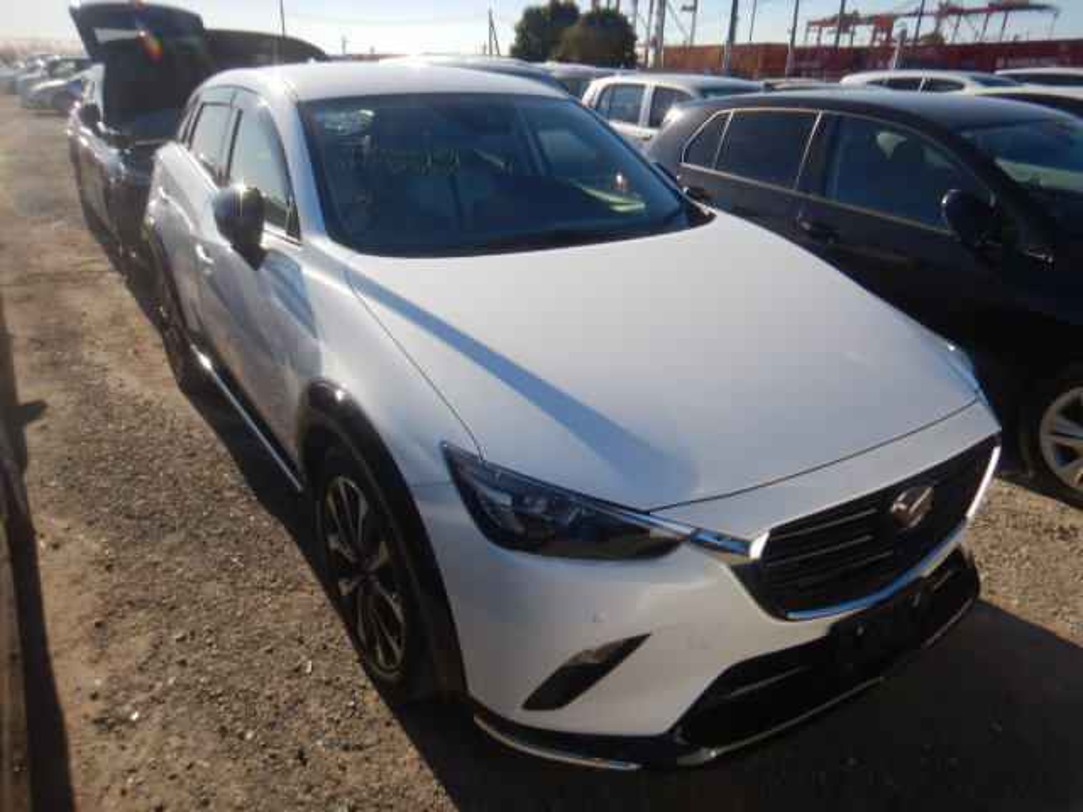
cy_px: 406
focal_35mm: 24
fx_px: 751
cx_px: 542
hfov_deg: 71.6
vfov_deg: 56.8
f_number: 2.8
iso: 125
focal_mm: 4.3
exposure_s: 1/500
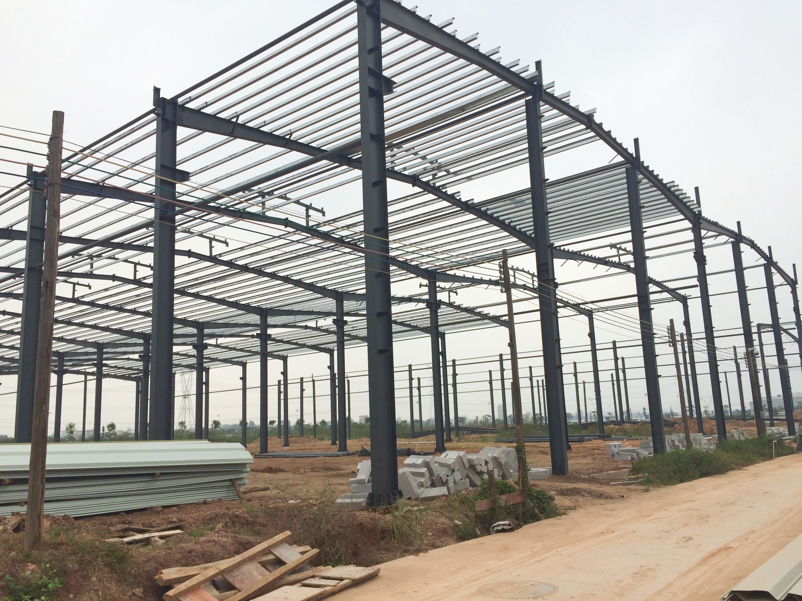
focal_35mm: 29
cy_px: 300
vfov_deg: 48.2
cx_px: 401
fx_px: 672
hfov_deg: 61.7
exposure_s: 1/1520
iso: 32
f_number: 2.2
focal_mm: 4.15
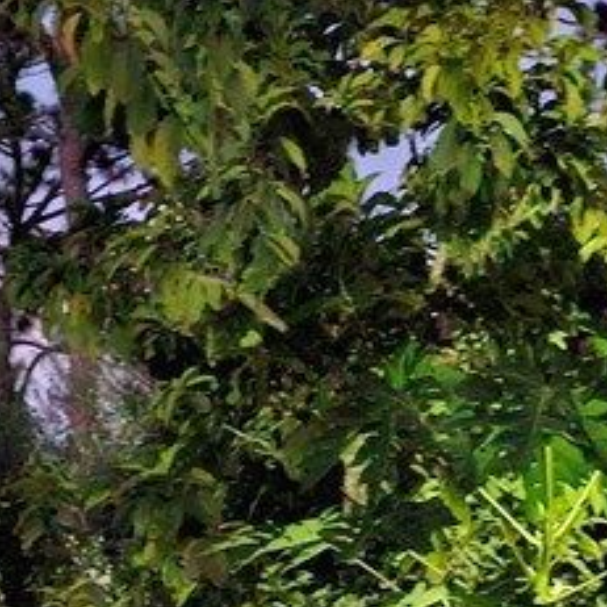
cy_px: 744
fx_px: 1785
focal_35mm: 90
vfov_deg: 18.2
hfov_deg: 19.3
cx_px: 307
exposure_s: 1/4
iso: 4000
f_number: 1.7
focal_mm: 6.3
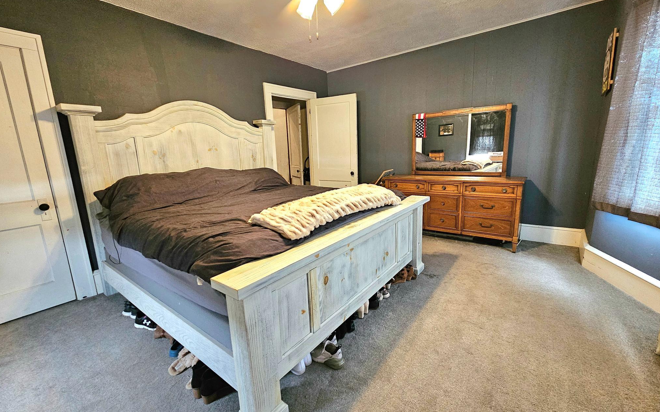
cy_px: 206
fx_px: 252
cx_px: 329
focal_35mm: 14
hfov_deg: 105.3
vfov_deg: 78.6
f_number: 2.2
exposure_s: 1/30
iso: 500
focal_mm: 2.2
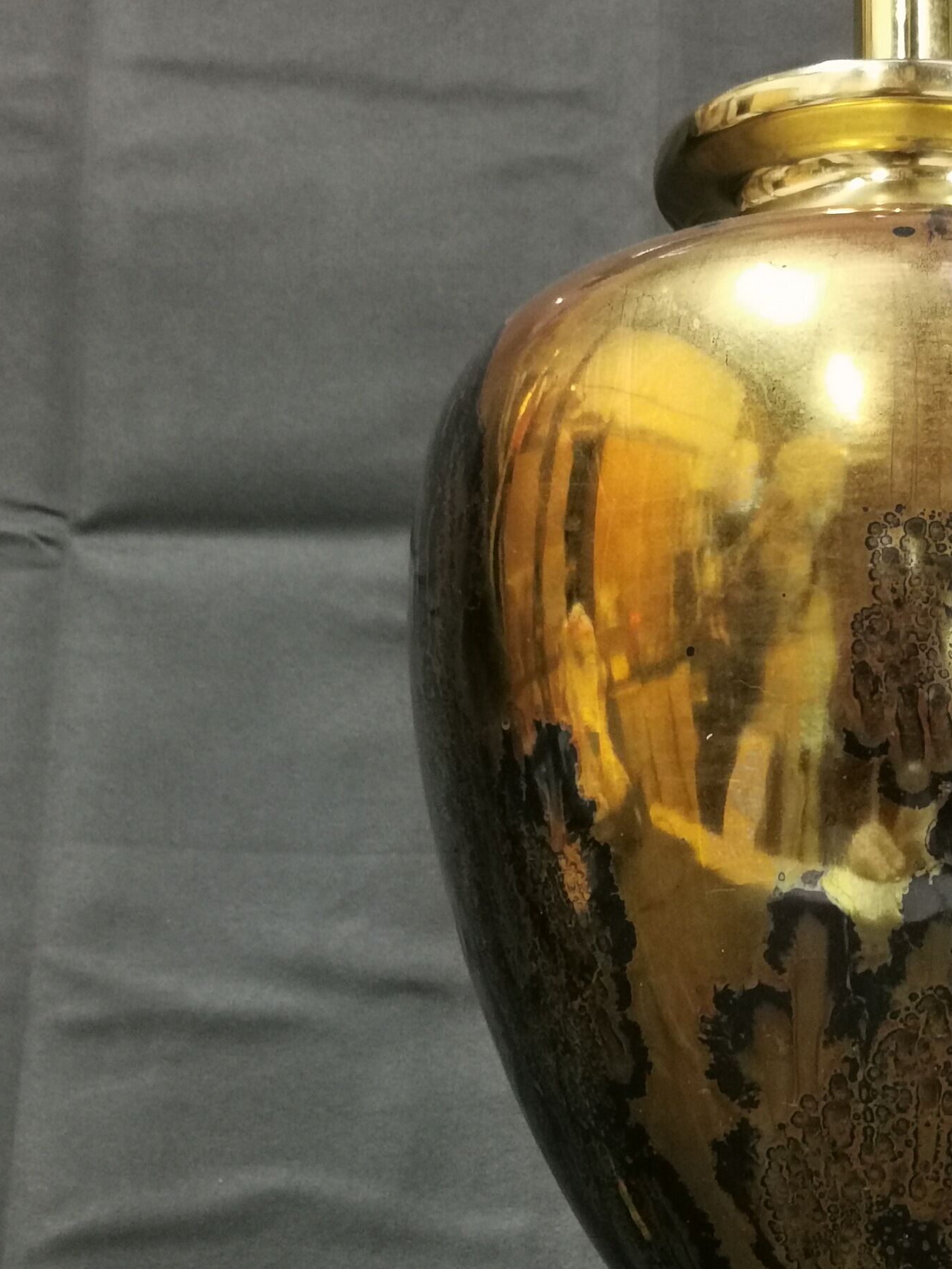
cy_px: 887
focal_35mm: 73
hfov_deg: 19.8
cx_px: 858
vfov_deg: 26.5
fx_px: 2677
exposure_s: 1/25
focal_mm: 5.58
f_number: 1.8
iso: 500
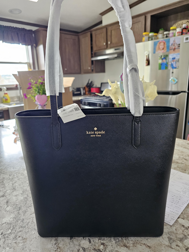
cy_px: 126
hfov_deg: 58.9
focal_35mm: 23
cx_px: 94
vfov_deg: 73.9
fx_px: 167
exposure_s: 1/60
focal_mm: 6.3
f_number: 1.7
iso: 640
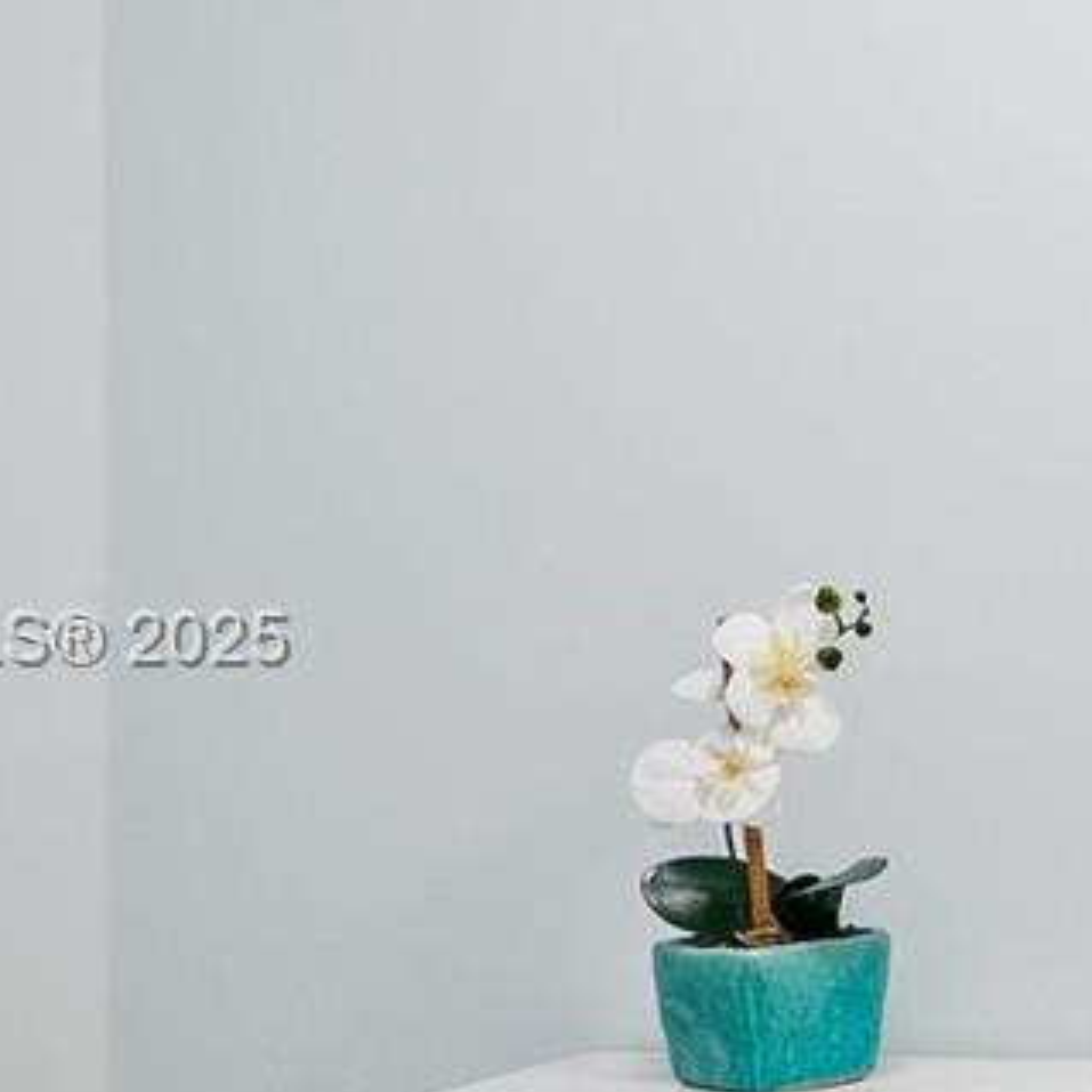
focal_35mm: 64
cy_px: 644
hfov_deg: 20.0
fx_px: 2284
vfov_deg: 26.8
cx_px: 1931
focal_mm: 10
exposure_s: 1/15
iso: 640
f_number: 8
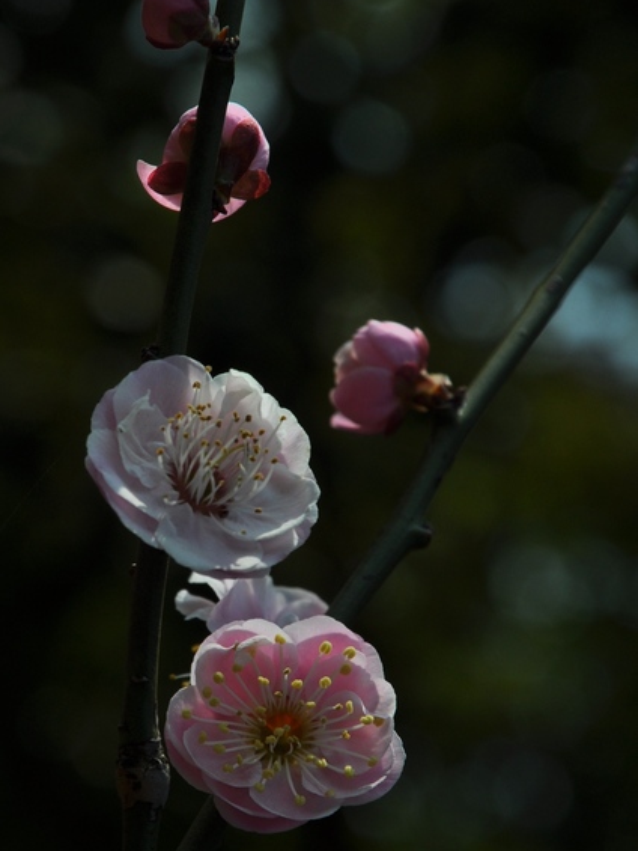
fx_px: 4214
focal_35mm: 172
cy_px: 432
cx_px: 318
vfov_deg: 11.5
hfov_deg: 8.7
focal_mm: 105
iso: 200
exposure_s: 1/800
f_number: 11
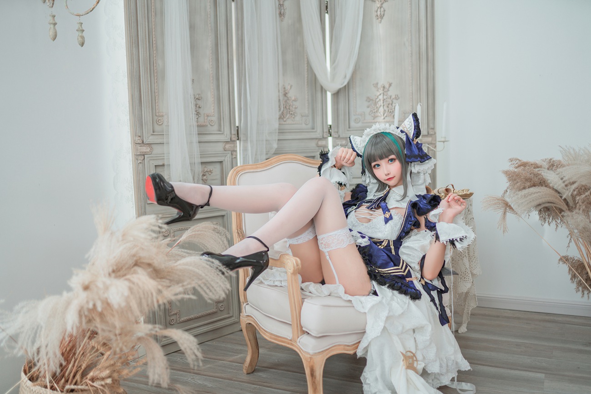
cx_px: 296
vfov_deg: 37.9
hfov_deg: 54.4
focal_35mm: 35
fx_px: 575
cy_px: 197
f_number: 1.4
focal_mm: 35
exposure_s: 1/125
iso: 250
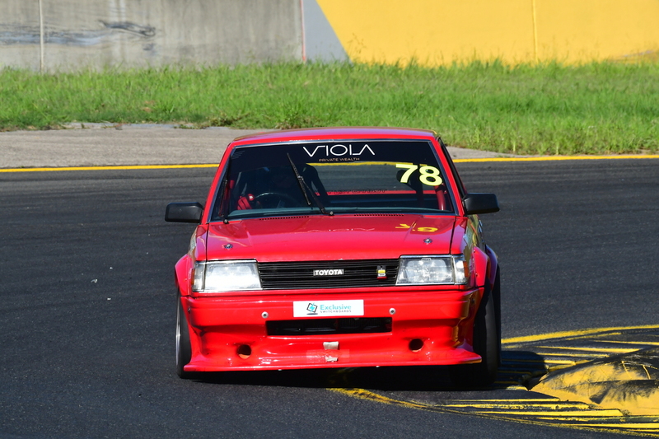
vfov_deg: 2.2
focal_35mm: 630
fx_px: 11529
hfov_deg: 3.3
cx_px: 330
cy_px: 220
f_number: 13
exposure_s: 1/640
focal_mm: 420
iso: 500
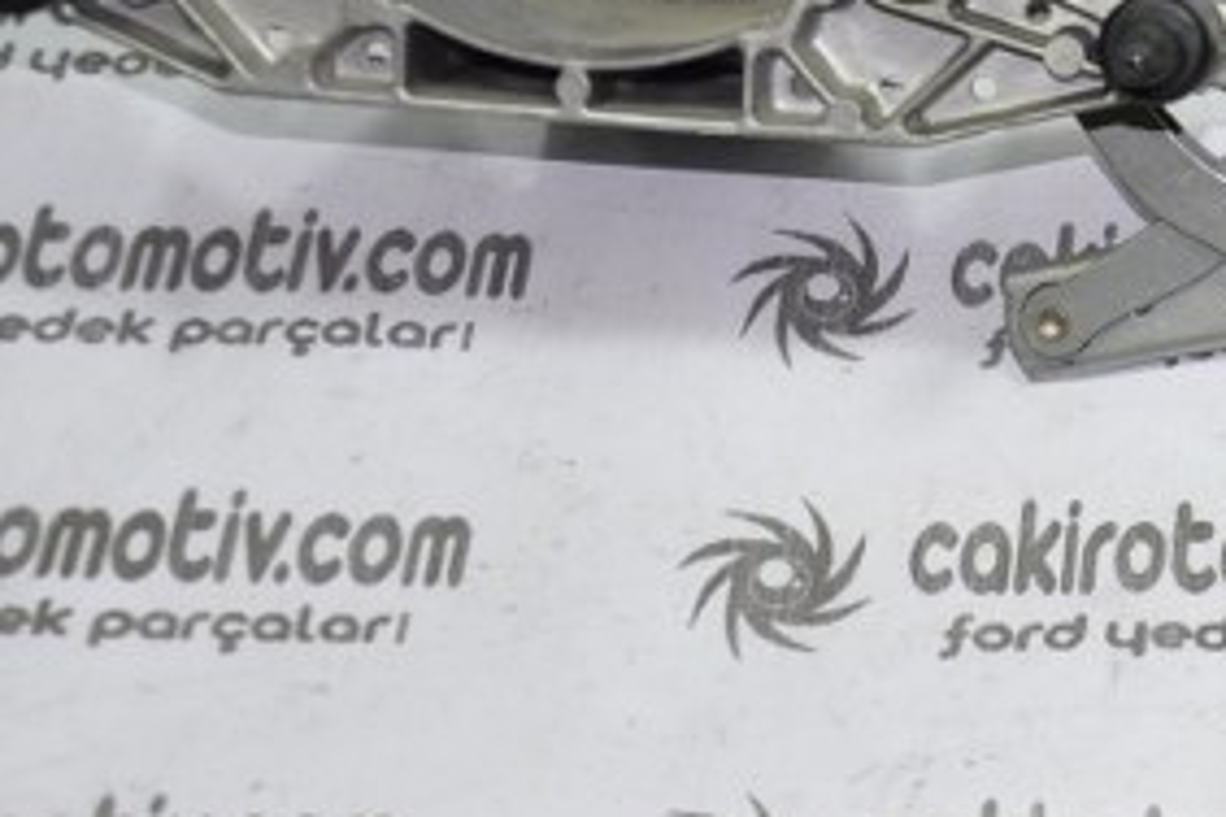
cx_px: 1813
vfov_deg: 11.4
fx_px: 4073
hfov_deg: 15.8
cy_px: 226
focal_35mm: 120
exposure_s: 1/40
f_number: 5
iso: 200
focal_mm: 25
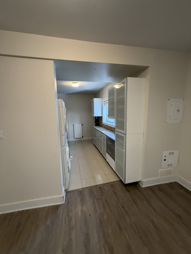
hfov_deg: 85.7
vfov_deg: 102.1
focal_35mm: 14
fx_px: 103
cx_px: 96
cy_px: 127
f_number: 2.2
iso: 320
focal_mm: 2.22
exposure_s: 1/120
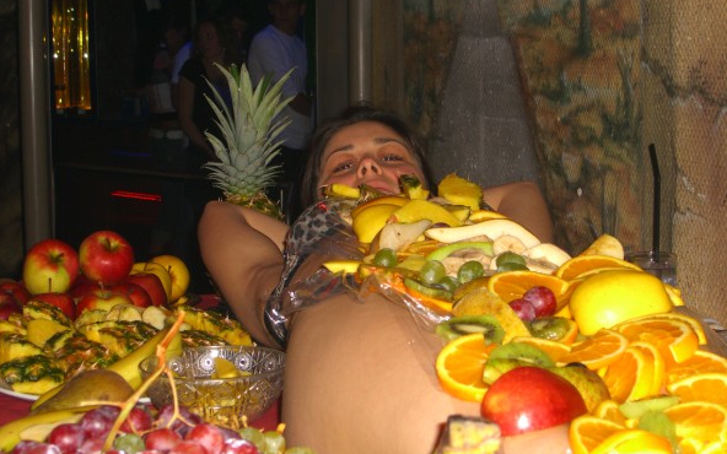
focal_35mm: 73
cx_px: 360
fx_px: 1446
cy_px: 245
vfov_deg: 17.9
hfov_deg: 28.2
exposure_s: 1/60
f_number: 4
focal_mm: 14.2
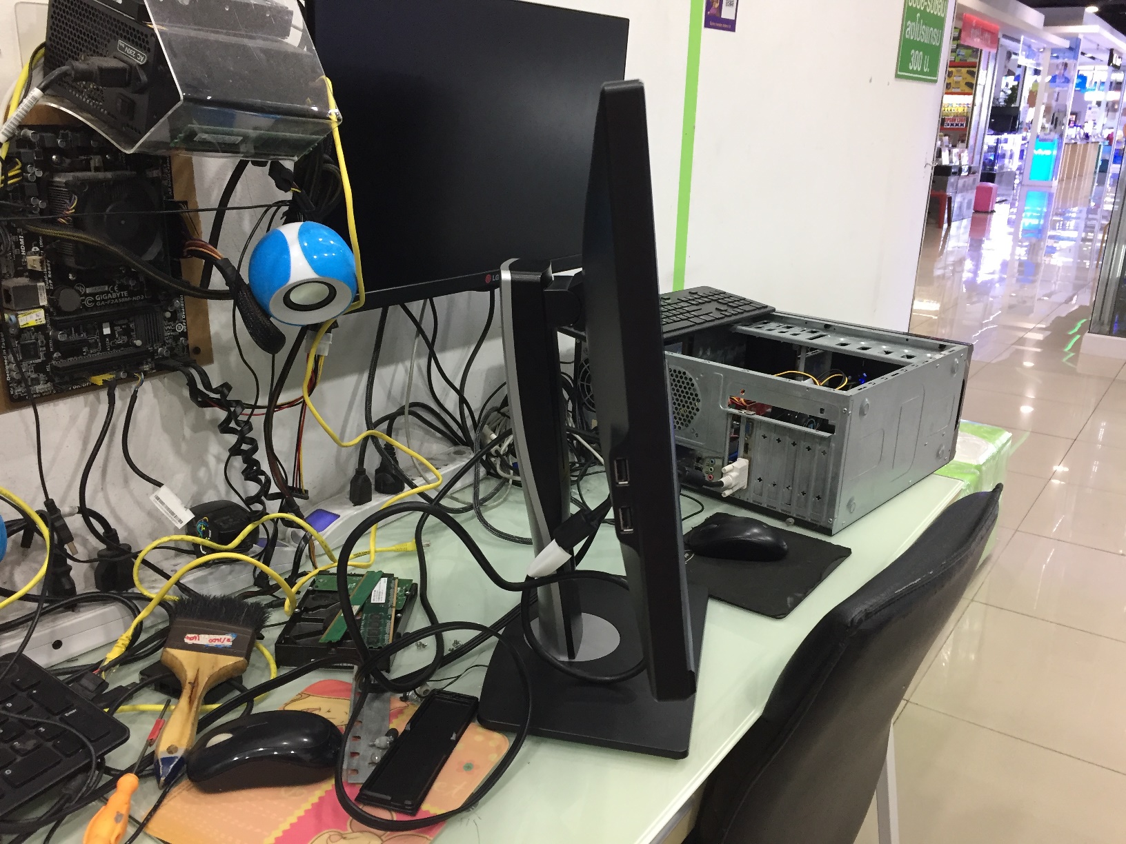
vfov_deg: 48.2
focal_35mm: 29
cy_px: 422
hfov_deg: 61.7
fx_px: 943
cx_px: 563
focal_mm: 4.15
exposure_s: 1/30
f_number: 2.2
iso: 100
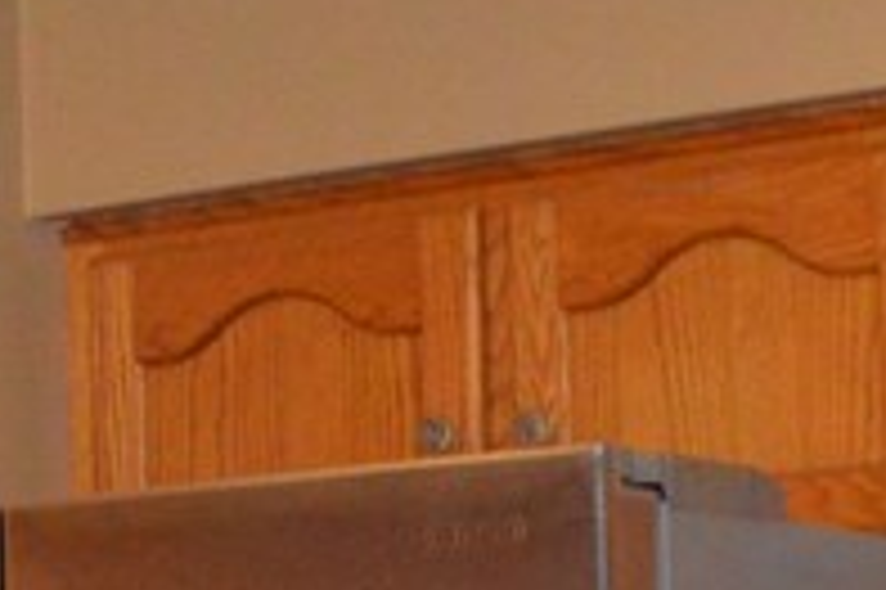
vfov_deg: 4.8
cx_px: 281
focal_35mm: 281
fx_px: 6910
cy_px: 1324
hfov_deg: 7.3
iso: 2800
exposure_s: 1/60
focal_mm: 34
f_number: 5
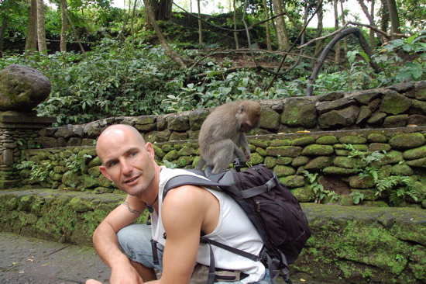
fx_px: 390
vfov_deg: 39.9
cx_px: 213
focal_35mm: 33
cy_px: 142
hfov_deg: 57.3
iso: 1600
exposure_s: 1/160
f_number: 6.3
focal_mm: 22
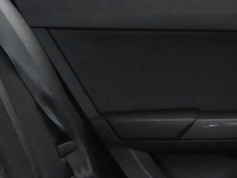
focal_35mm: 139
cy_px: 181
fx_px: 952
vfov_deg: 10.6
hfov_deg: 14.0
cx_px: 230
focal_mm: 16
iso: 7200
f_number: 3.5
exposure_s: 1/25
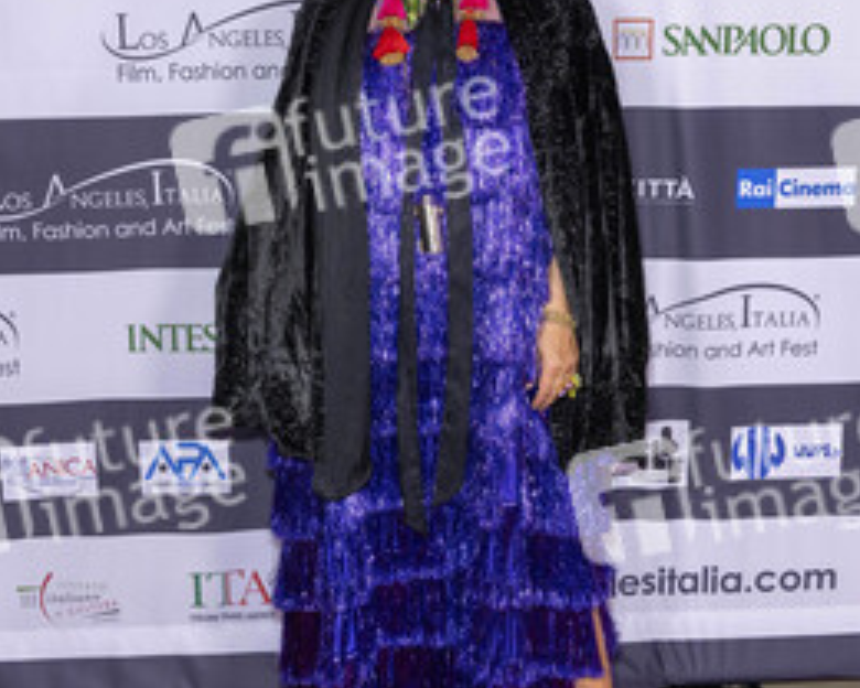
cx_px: 437
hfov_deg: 36.0
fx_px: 1324
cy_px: 321
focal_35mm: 52
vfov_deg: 29.1
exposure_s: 1/200
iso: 800
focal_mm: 36
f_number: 5.6
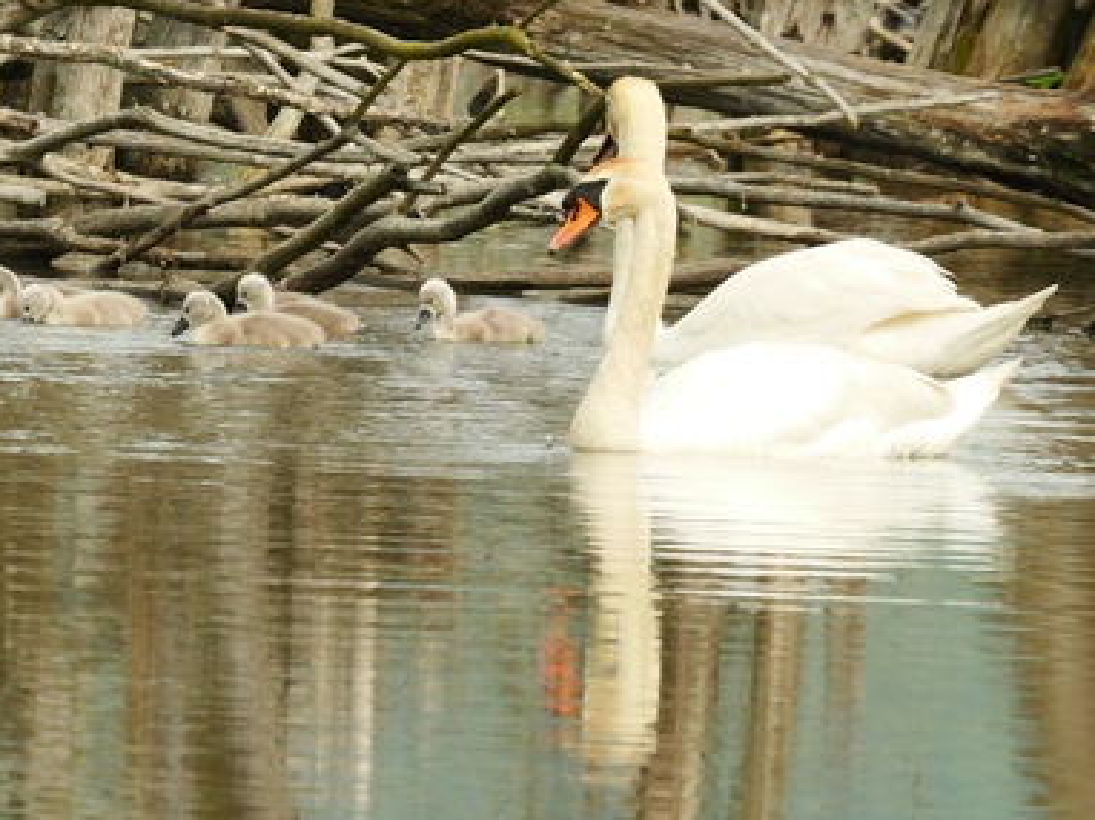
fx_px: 66229
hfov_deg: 0.9
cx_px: 361
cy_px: 261
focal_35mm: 2095
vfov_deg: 0.7
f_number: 8
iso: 800
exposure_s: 1/640
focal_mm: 500
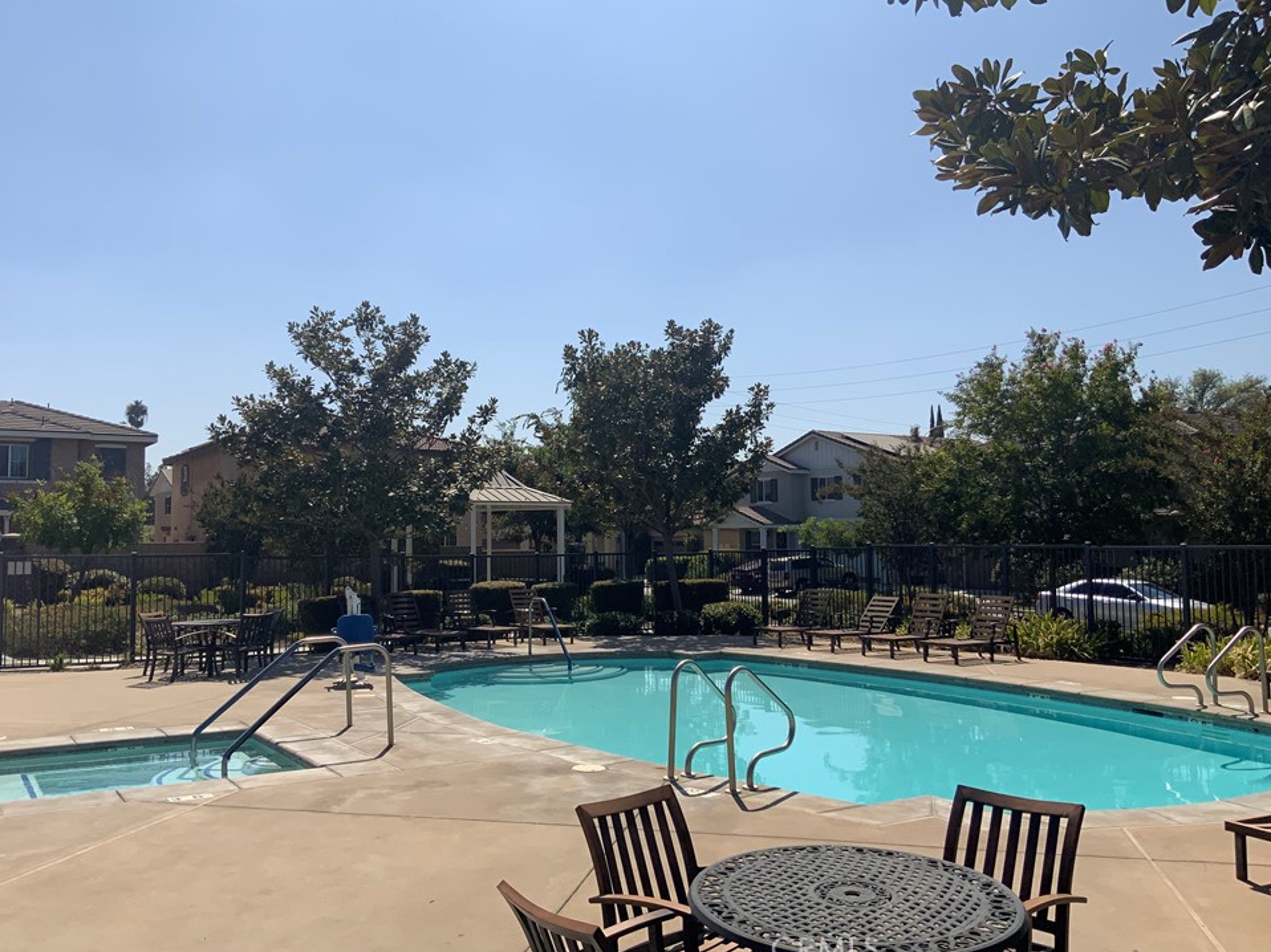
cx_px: 602
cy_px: 459
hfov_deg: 58.3
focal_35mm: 31
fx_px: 1138
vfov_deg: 45.4
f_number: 1.8
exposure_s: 1/4065
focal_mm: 3
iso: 20
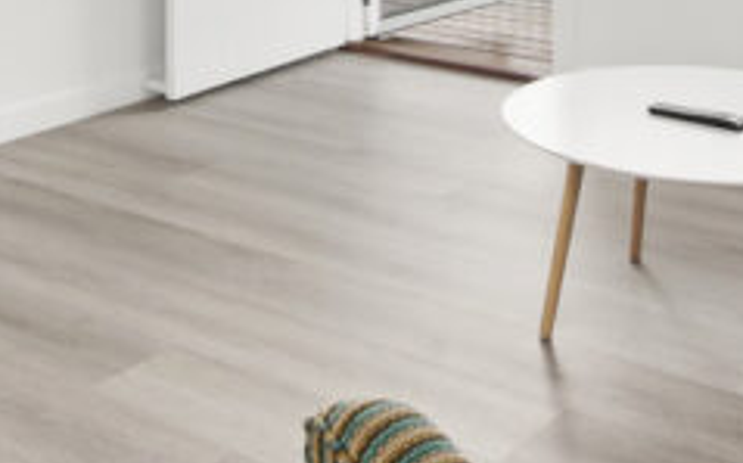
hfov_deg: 29.4
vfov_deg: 17.0
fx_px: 1416
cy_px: -214
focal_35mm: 70
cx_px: 413
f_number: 11
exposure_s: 1/20
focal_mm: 16
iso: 500
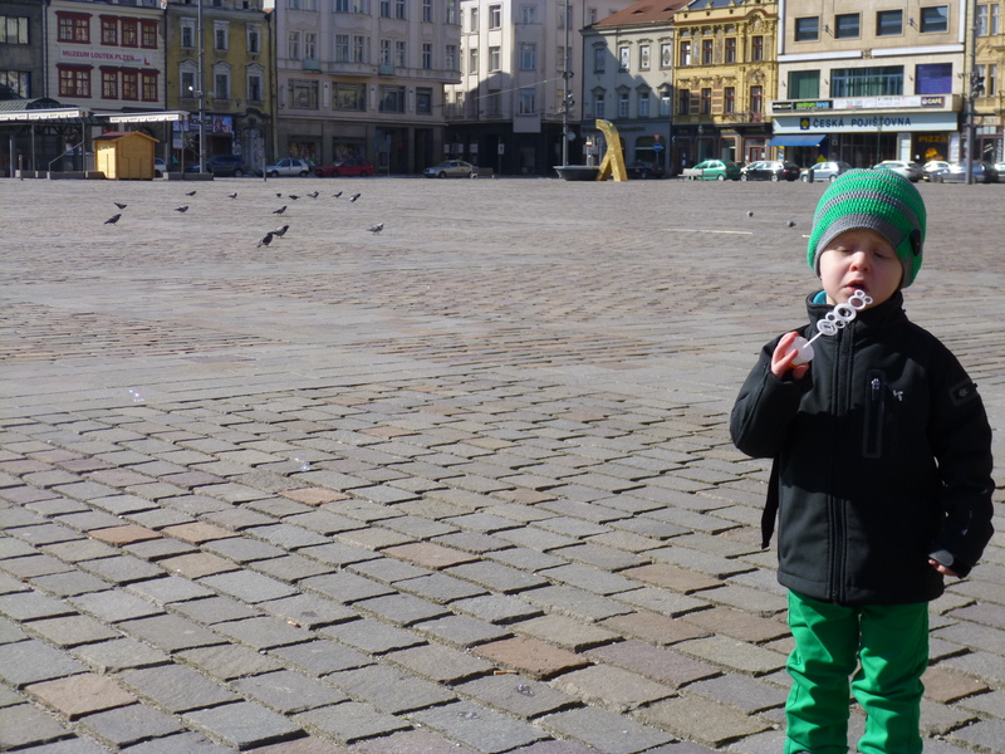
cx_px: 502
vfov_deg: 28.0
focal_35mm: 52
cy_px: 377
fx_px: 1510
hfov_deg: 36.8
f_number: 4.1
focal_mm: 9.2
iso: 100
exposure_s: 1/640
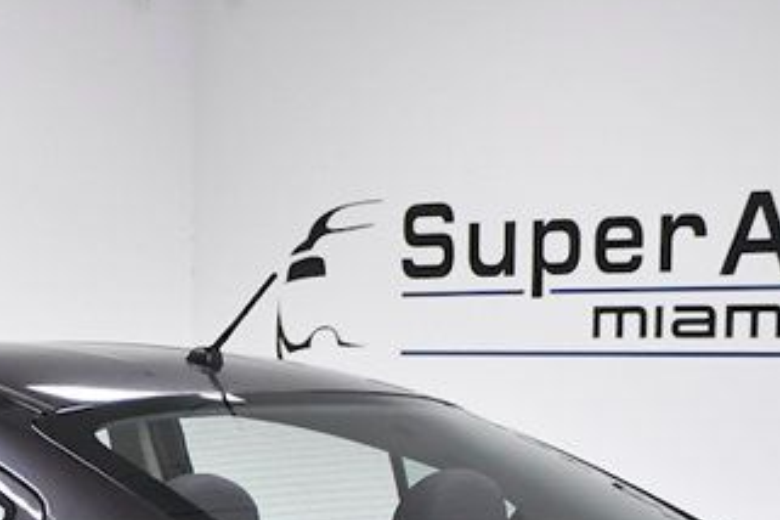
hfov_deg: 17.6
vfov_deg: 11.5
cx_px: 117
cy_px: 723
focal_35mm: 115
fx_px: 2491
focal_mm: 24
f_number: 3.5
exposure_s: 1/1250
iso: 1600
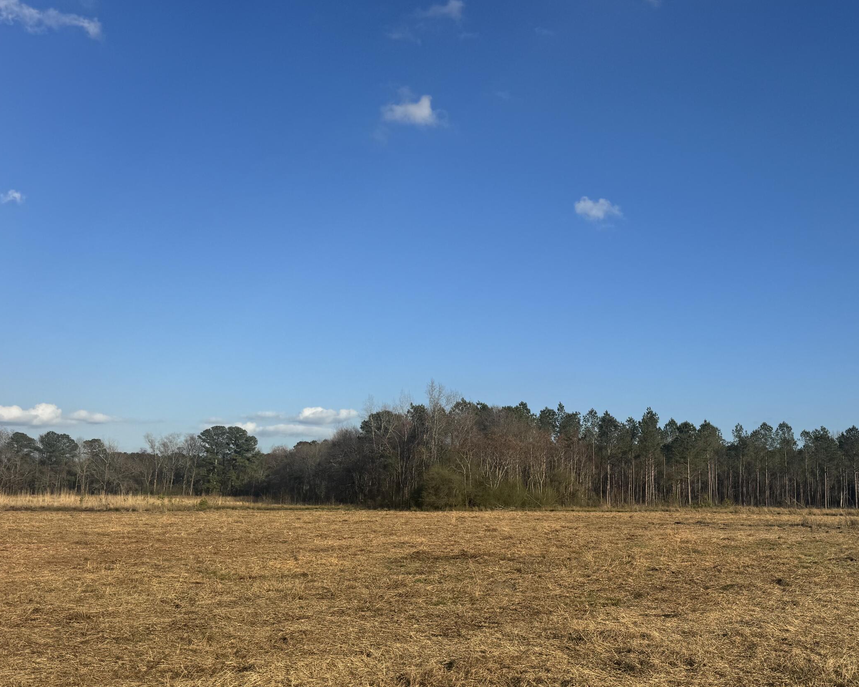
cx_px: 593
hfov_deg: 51.6
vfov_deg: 43.3
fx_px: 864
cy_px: 374
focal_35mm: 34
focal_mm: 6.76
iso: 80
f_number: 1.78
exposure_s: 1/5814
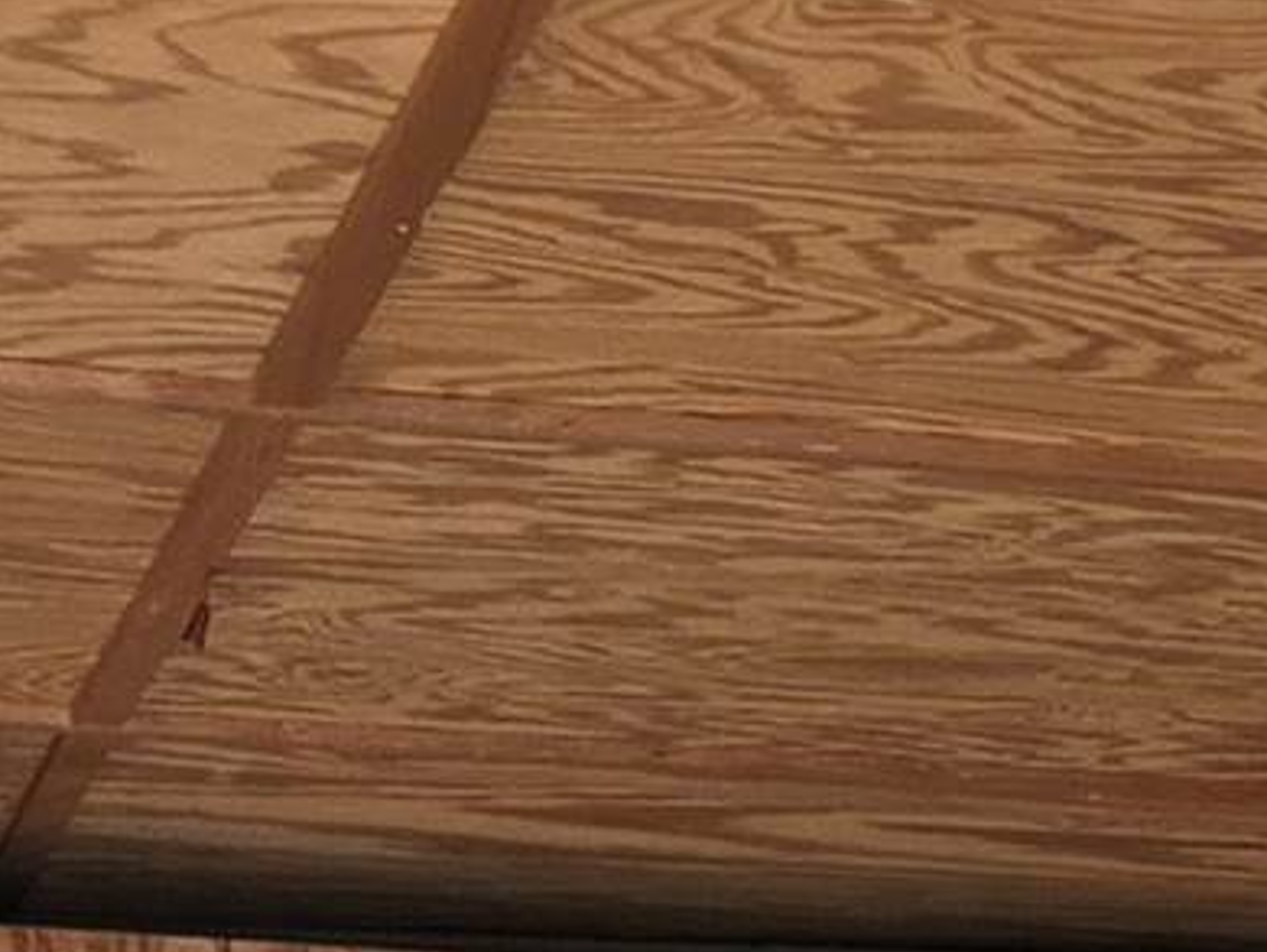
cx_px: 1296
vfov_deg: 7.3
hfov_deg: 10.8
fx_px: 6629
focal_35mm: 181
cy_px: 2775
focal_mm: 5.4
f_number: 1.8
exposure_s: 1/120
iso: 100
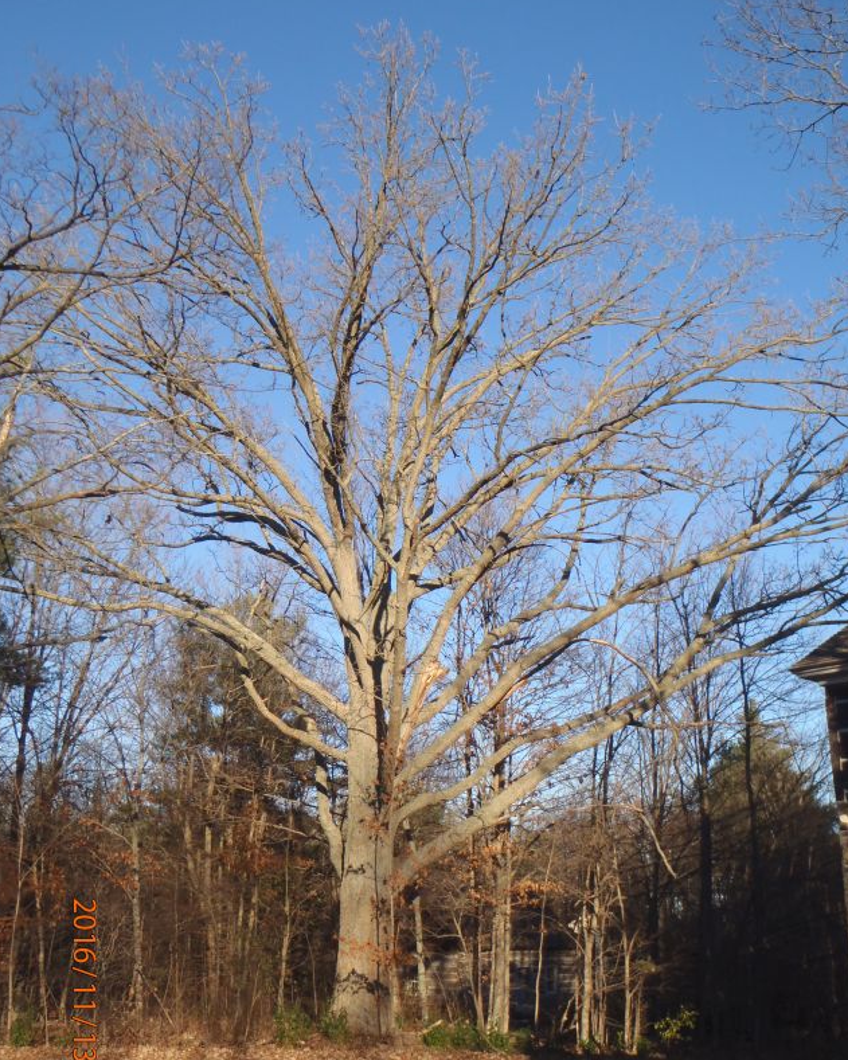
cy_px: 560
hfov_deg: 39.2
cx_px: 423
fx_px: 1192
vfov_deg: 47.9
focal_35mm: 38
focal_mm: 6.53
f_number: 4.1
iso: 80
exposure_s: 1/320
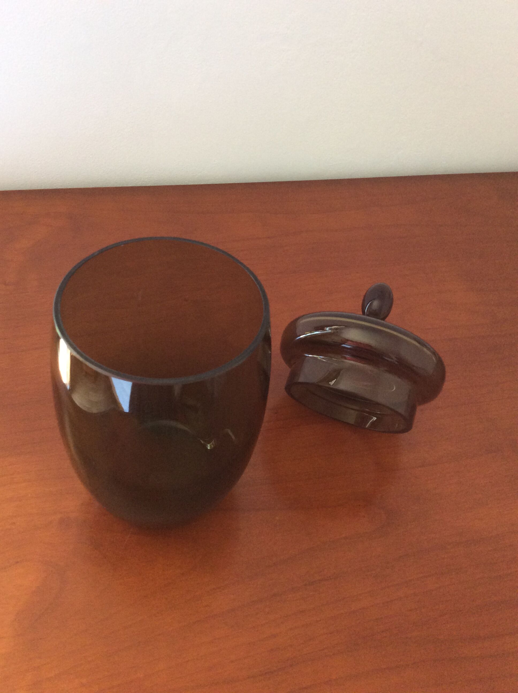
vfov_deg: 56.9
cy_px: 346
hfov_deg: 44.1
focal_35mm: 32
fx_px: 640
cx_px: 259
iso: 125
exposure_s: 1/25
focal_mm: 3.3
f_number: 2.4
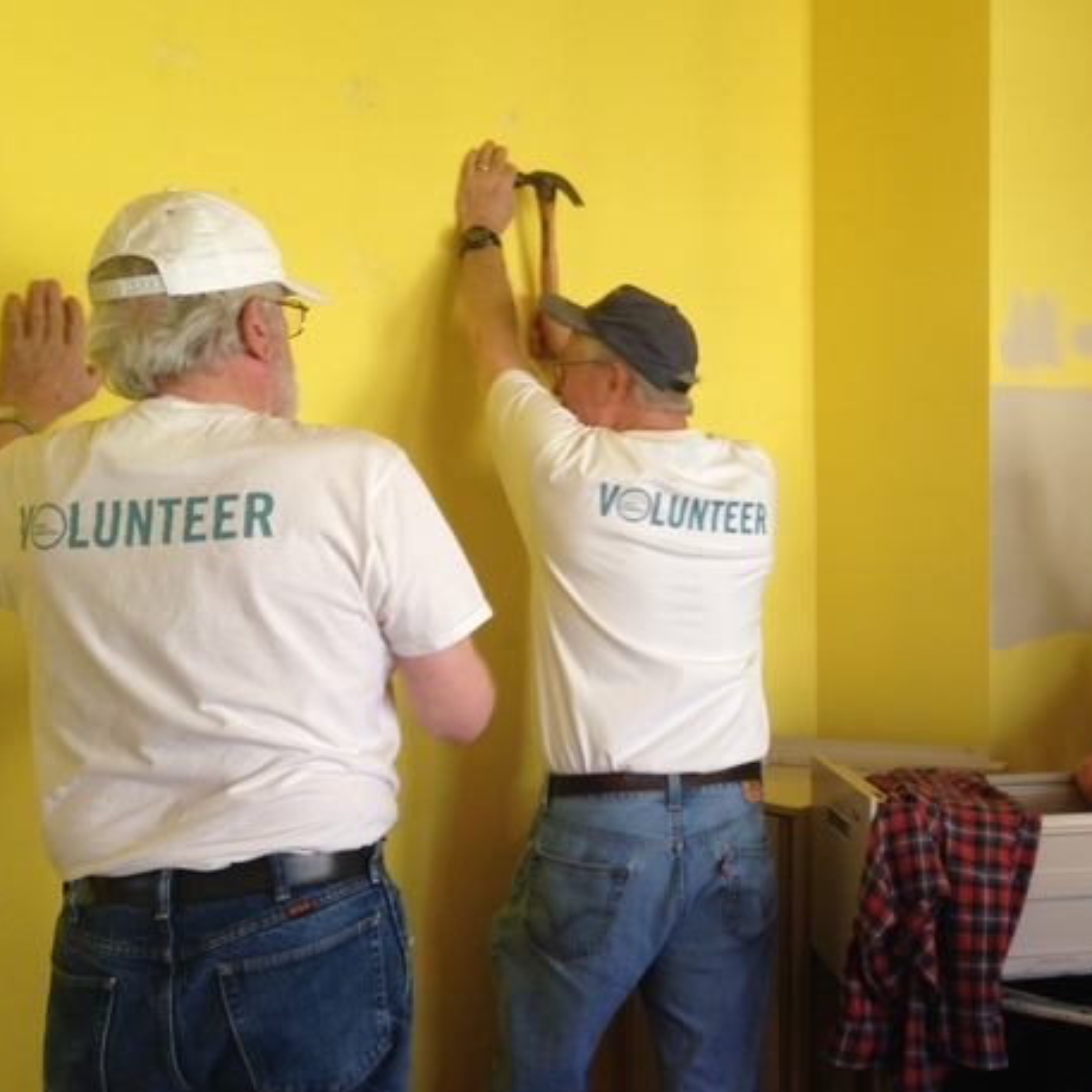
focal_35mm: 46
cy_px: 492
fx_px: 1642
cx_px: 836
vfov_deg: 36.8
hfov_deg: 35.8
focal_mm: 4.12
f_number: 2.4
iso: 80
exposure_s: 1/20
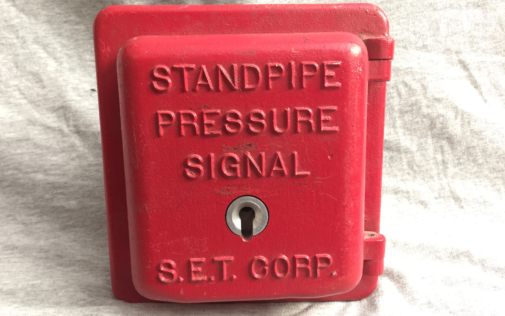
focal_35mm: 31
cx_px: 251
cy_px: 163
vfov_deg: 40.6
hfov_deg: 61.2
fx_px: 427
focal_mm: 4.15
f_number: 2.2
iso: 125
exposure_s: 1/30
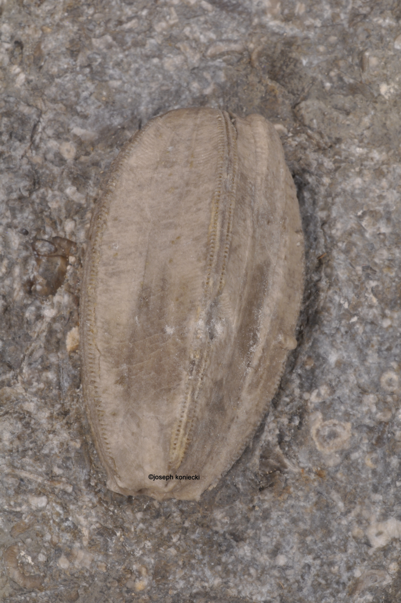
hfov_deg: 15.2
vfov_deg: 22.6
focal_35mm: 90
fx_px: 1508
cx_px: 200
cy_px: 302
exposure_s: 1/8
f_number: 40
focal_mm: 60
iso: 200
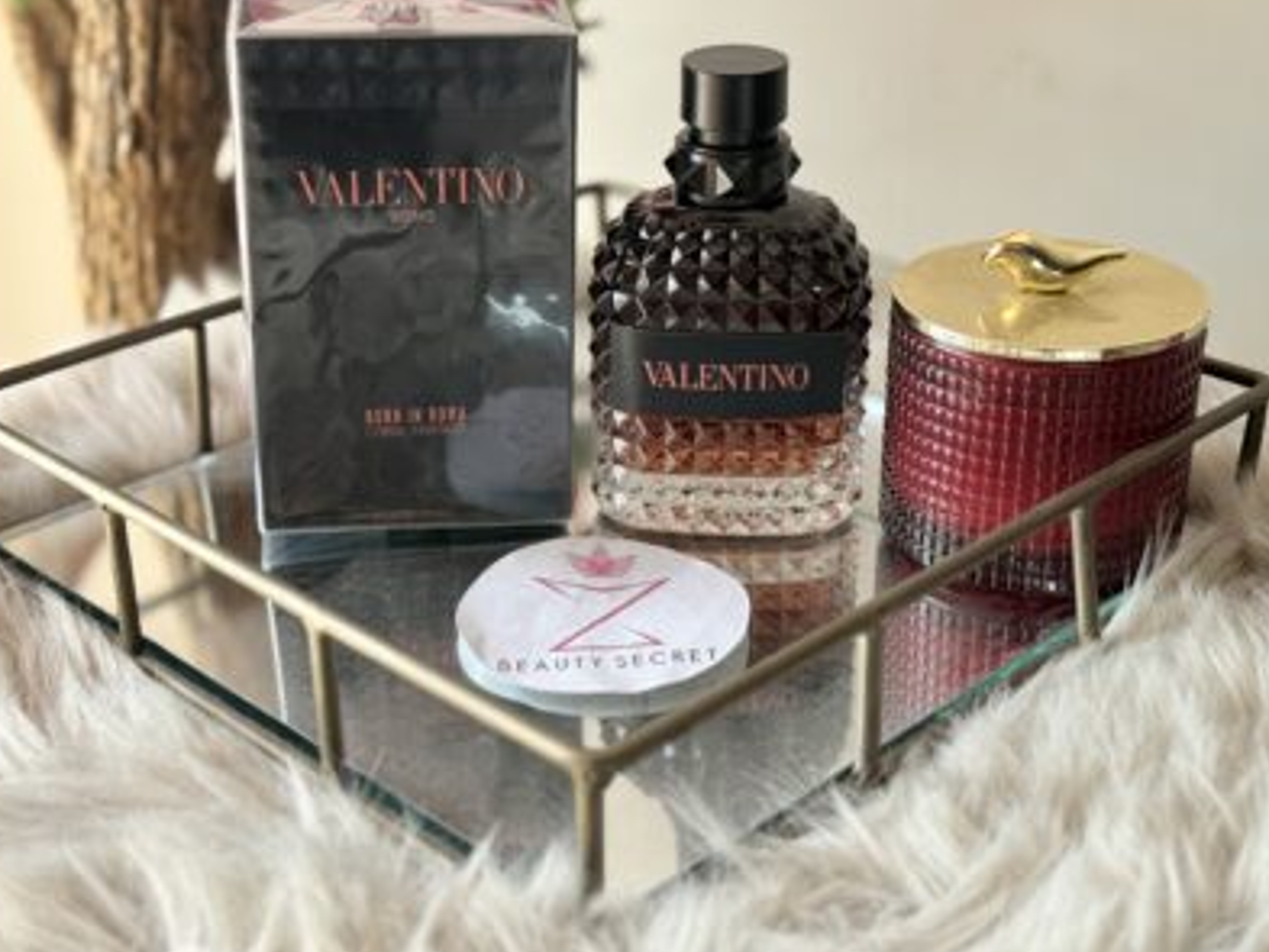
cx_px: 575
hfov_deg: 34.9
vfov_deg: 26.6
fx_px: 2017
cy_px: 465
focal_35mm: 55
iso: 100
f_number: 1.78
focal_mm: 6.76
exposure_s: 1/103
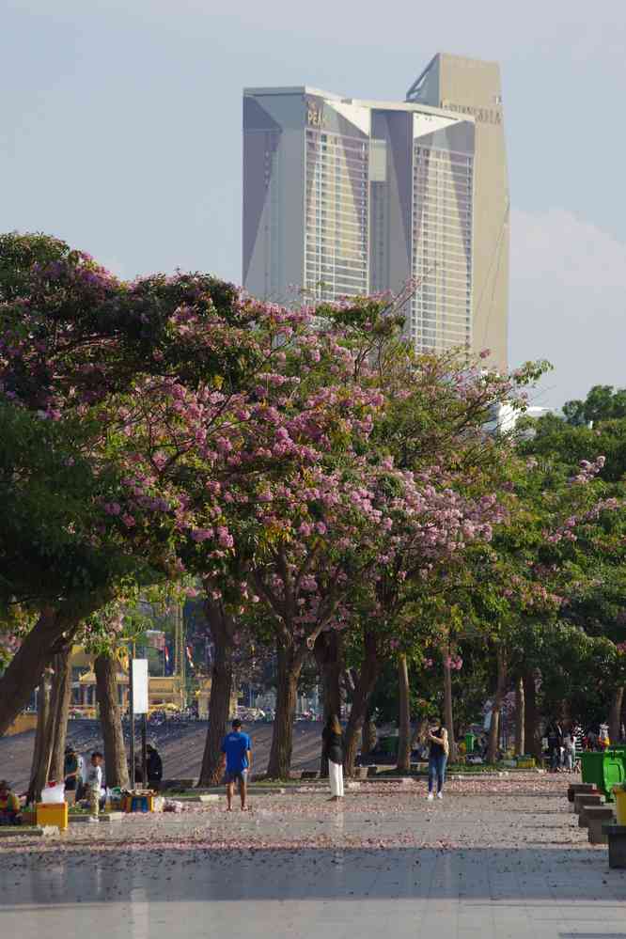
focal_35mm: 255
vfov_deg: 8.1
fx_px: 6651
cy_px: 470
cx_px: 313
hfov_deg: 5.4
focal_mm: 170
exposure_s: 1/200
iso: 200
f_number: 8
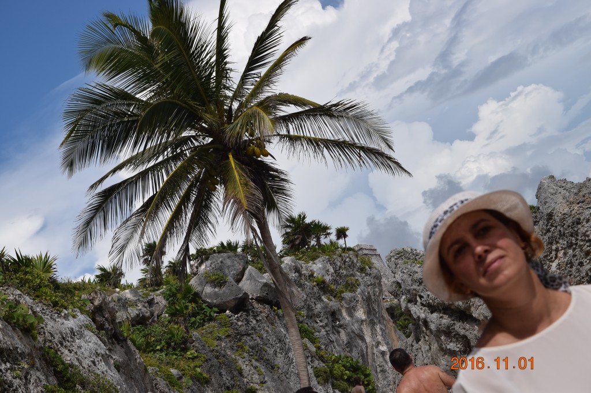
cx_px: 296
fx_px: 1354
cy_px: 196
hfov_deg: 24.6
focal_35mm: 82
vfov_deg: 16.5
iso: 200
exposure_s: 1/1000
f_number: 8
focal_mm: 55
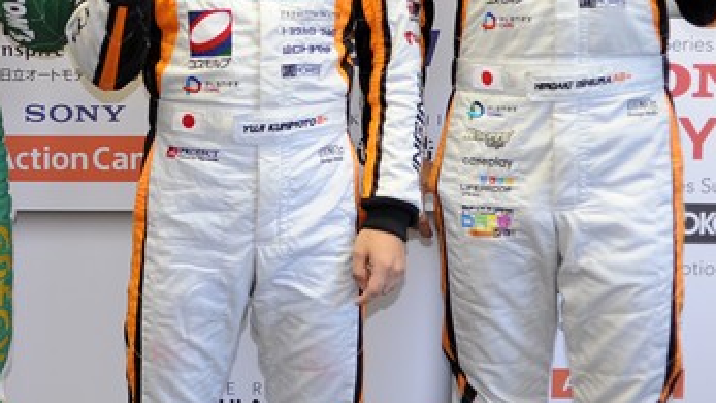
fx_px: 1443
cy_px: -37
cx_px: 78
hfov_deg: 27.0
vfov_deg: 15.5
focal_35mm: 76
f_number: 2
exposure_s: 1/125
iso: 800
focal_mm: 35
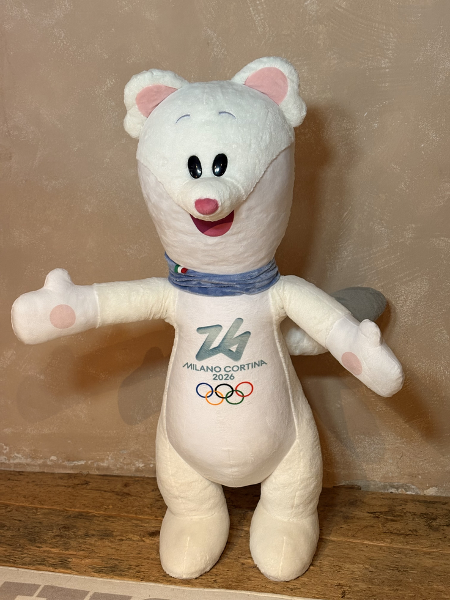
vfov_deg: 36.8
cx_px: 225
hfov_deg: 28.0
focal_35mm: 52
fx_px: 901
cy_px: 300
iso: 160
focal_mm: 5.96
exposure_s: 1/39
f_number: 1.6
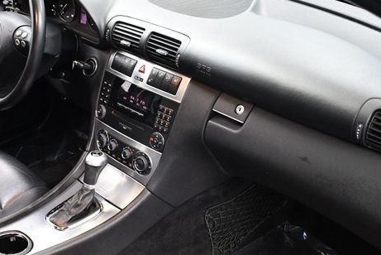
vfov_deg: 27.0
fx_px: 529
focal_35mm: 50
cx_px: 151
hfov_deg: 39.4
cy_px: 128
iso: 3200
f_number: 3.5
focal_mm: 18
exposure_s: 1/60
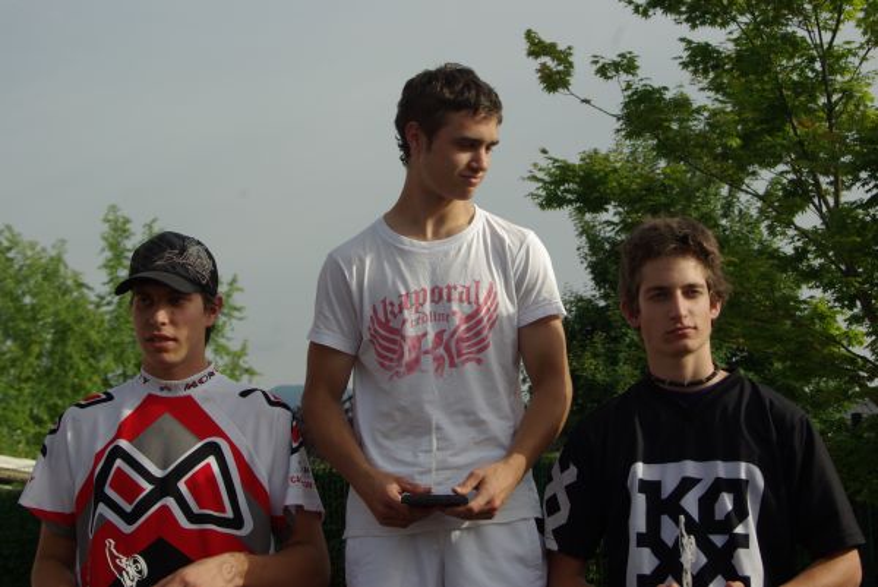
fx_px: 2013
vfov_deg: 16.6
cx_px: 439
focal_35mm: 82
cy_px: 294
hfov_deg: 24.6
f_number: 8
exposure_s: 1/250
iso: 100
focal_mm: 55
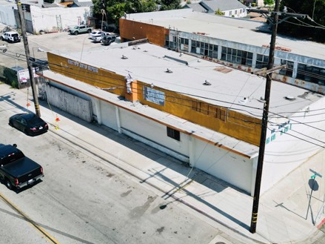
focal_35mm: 35
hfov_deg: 52.3
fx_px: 329
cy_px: 91
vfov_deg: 40.4
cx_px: 196
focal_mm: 6.72
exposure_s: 1/4000
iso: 140
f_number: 1.7
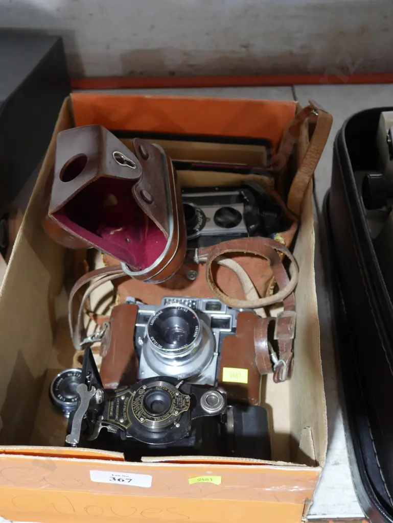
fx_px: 605
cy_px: 262
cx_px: 196
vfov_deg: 46.8
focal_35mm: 40
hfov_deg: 36.0
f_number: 4.5
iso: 1250
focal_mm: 20
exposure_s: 1/60
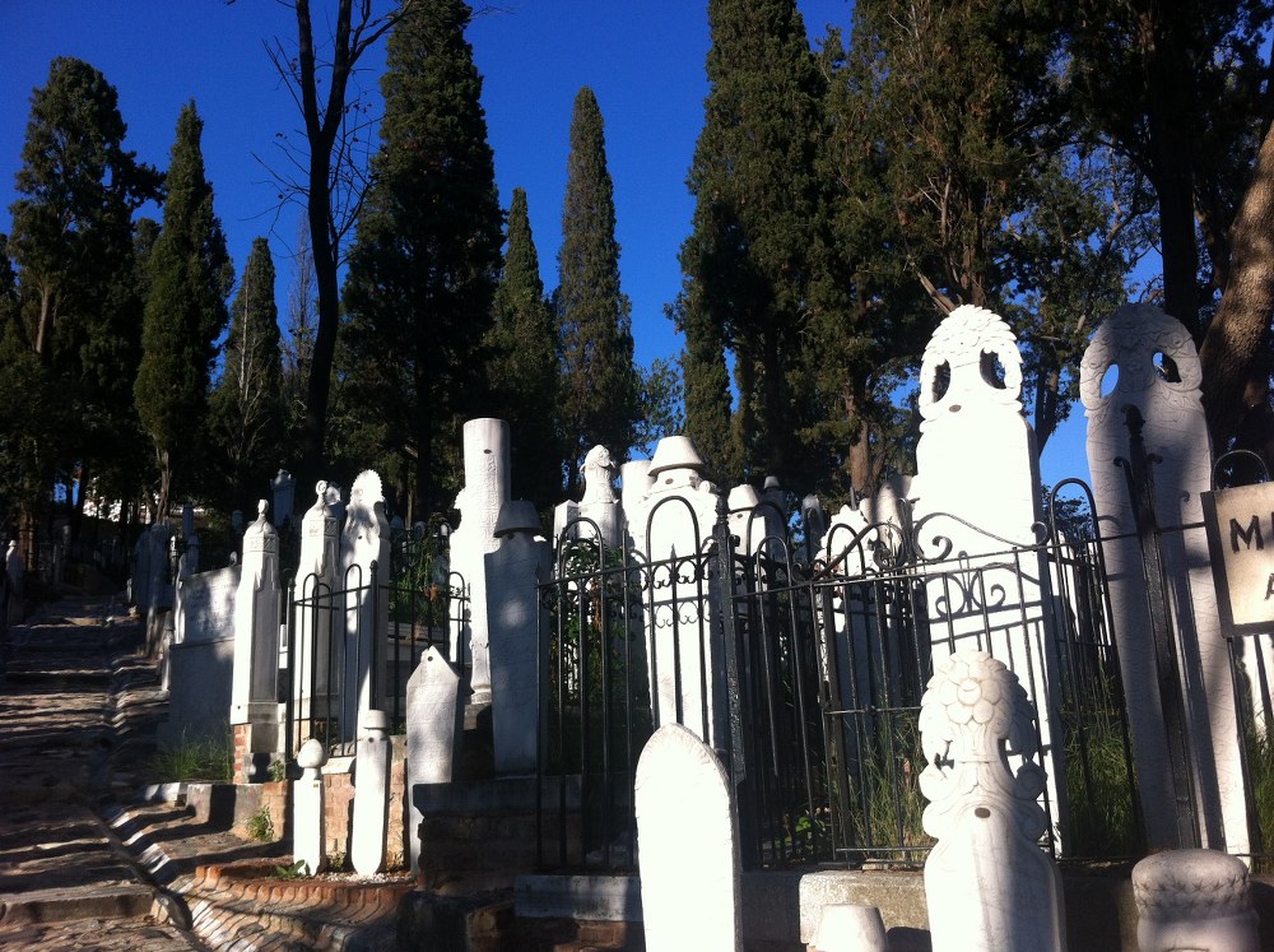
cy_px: 476
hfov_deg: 52.7
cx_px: 637
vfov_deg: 40.6
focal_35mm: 35
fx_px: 1286
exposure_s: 1/943
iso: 80
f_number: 2.8
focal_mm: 3.85
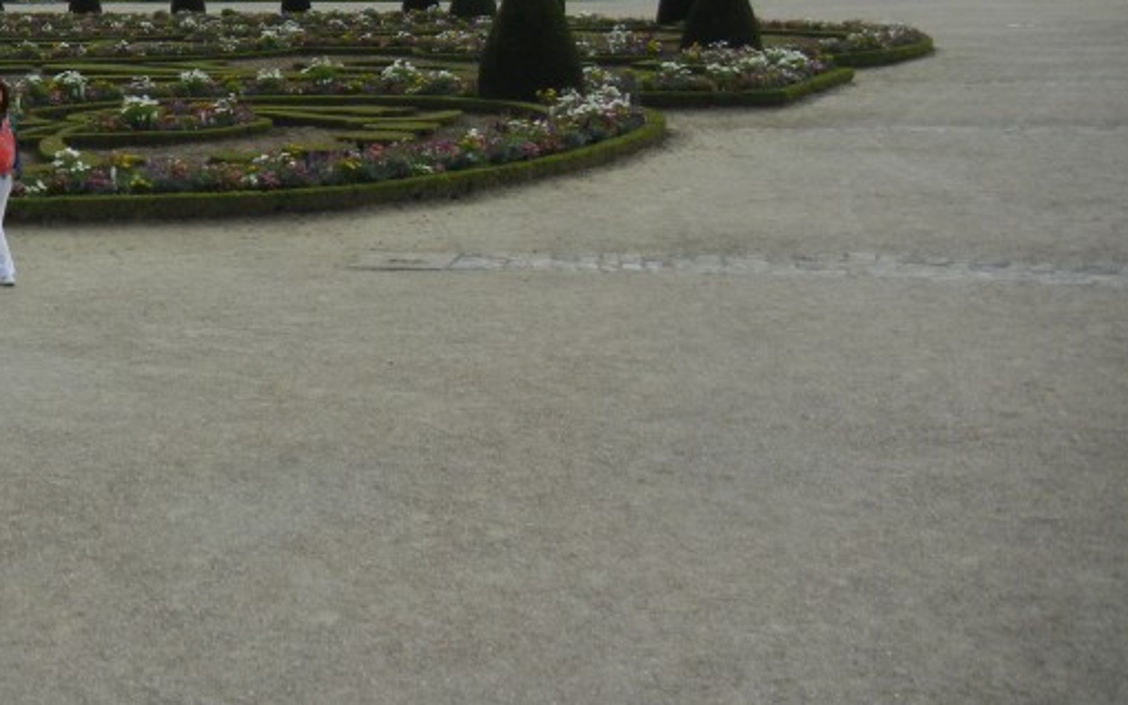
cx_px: 24
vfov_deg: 19.9
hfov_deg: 30.0
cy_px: 73
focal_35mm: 64
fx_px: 1967
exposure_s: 1/644
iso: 160
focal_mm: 5.4
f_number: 7
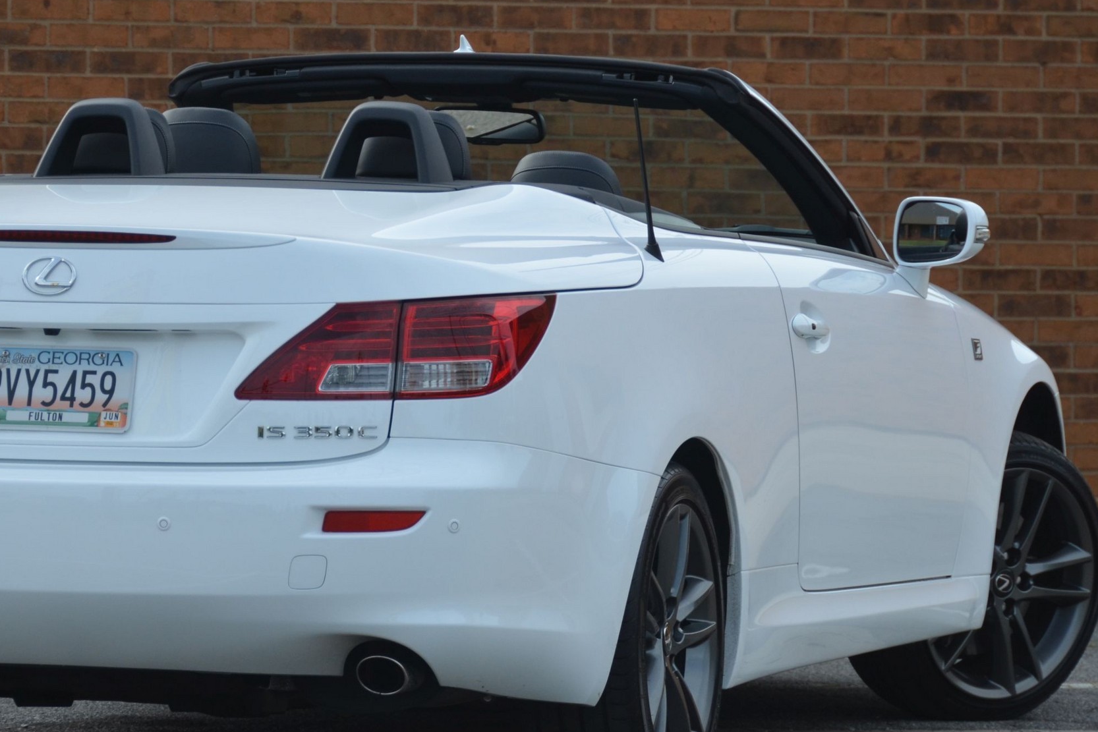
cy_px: 359
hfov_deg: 7.1
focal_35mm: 292
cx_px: 407
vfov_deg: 4.7
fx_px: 8906
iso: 400
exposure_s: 1/1250
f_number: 5.6
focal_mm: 130
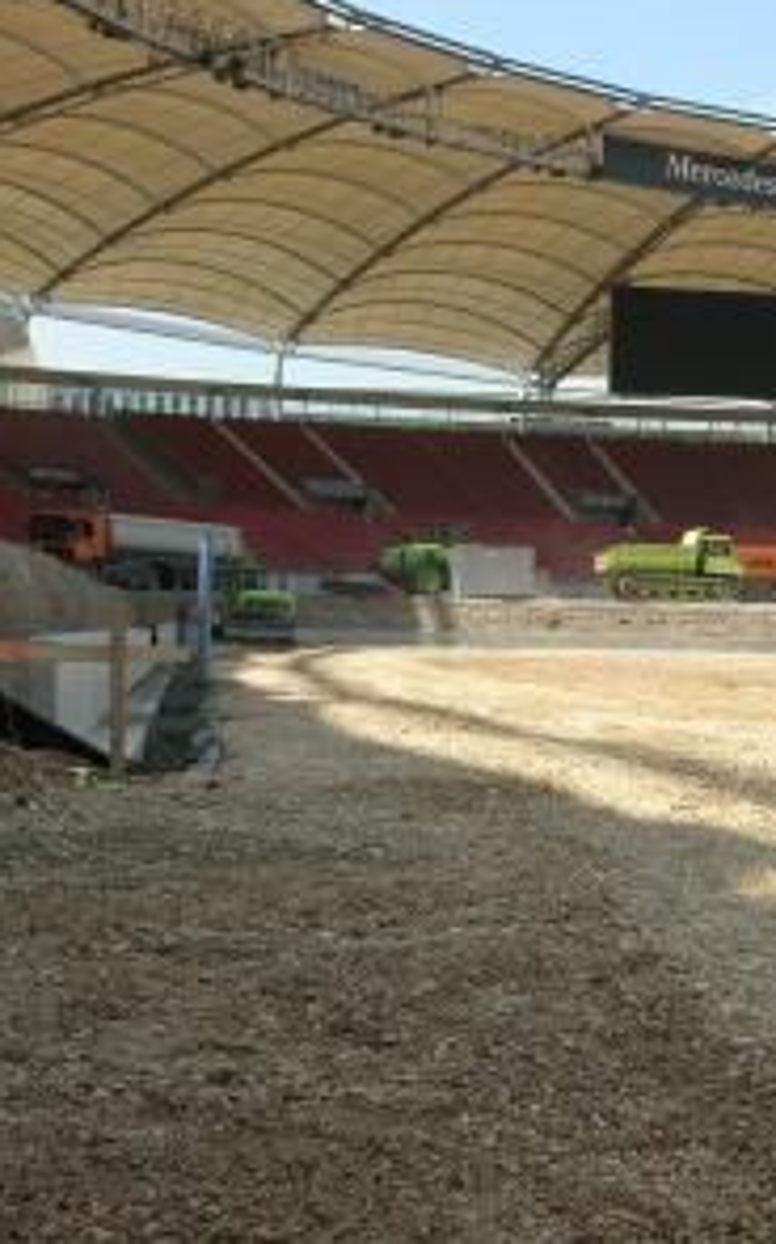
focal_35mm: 59
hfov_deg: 21.8
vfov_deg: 34.6
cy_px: 616
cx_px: 569
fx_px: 1999
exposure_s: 1/321
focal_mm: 8.5
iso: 64
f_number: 4.9
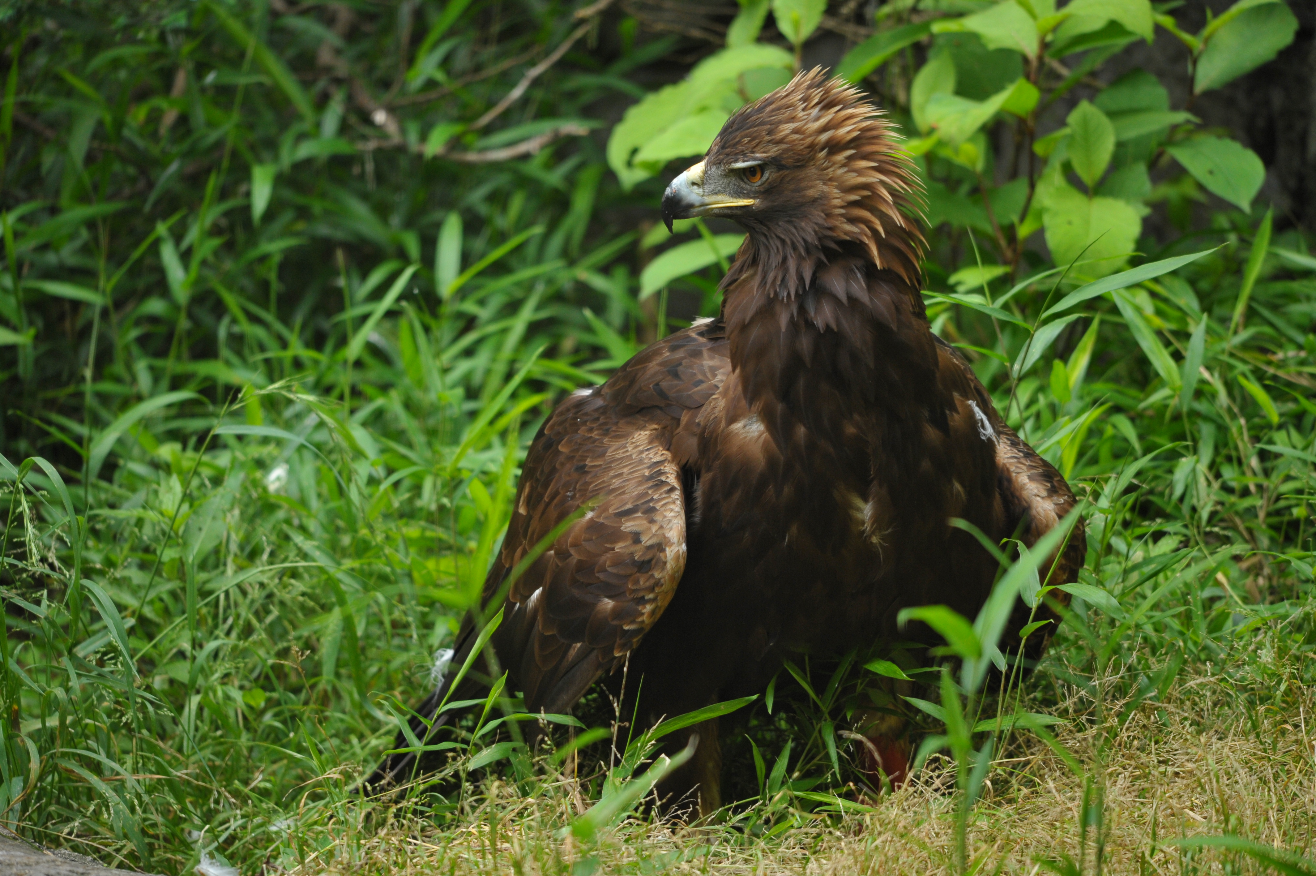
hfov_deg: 5.2
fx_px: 14613
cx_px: 658
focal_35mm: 400
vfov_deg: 3.4
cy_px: 438
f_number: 6.3
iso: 1250
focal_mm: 400
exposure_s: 1/200
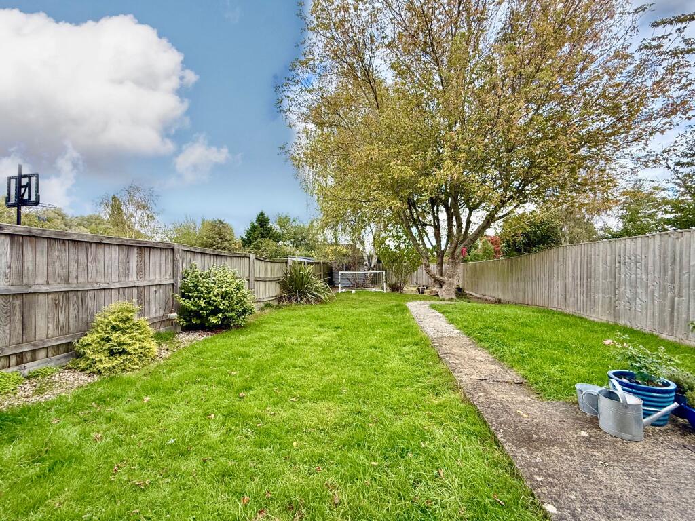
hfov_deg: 102.1
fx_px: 281
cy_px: 260
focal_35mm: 14
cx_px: 348
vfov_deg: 85.7
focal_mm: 2.22
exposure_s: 1/569
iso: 64
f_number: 2.2
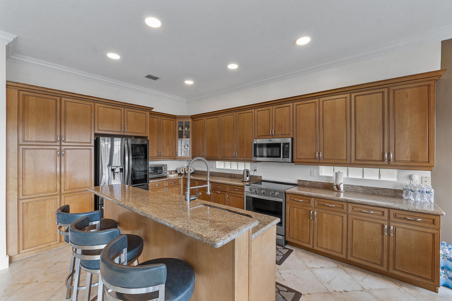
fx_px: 188
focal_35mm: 15
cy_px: 150
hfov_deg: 100.4
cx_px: 226
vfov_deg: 77.3
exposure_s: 1/5
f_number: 11
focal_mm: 10
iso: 160
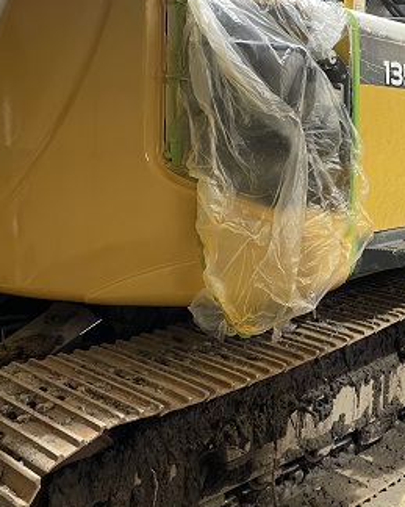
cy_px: 169
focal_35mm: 47
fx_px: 705
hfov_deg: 31.2
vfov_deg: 39.1
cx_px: 327
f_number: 1.6
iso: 160
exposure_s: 1/60
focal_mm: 4.2
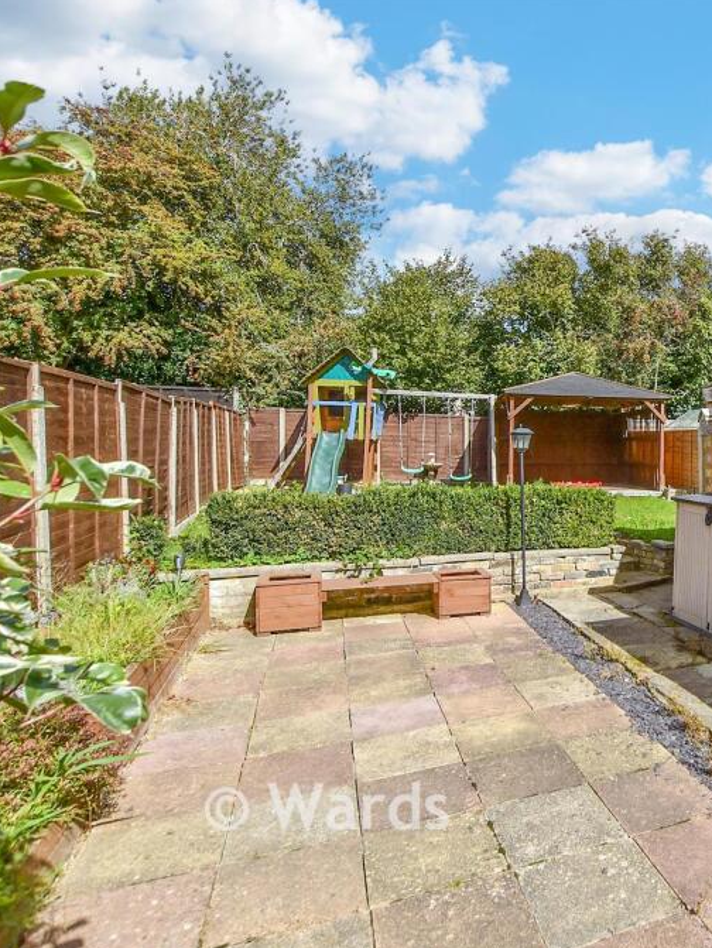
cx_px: 674
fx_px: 603
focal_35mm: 22
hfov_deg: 51.8
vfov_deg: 76.4
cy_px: 477
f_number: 8
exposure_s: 1/1250
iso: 320
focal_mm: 10
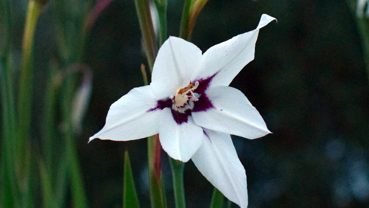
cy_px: 118
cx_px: 185
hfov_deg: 37.5
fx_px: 543
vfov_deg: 21.6
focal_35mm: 56
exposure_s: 1/60
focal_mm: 35
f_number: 4.5
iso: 3200
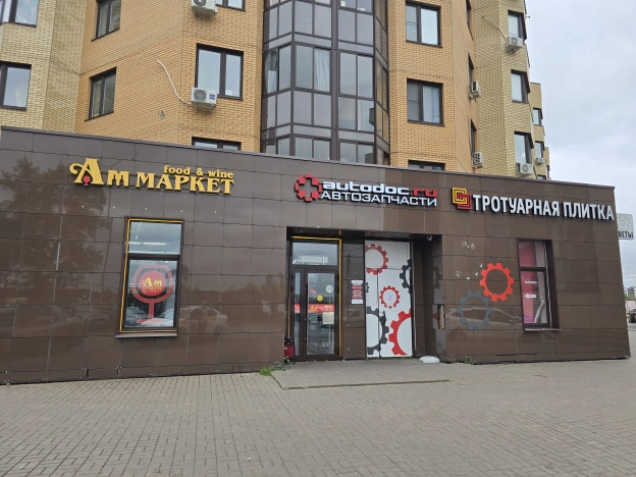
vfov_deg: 58.9
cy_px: 238
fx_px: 423
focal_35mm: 23
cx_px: 318
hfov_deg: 73.9
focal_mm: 6.3
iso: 12
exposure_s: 1/259
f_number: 1.7
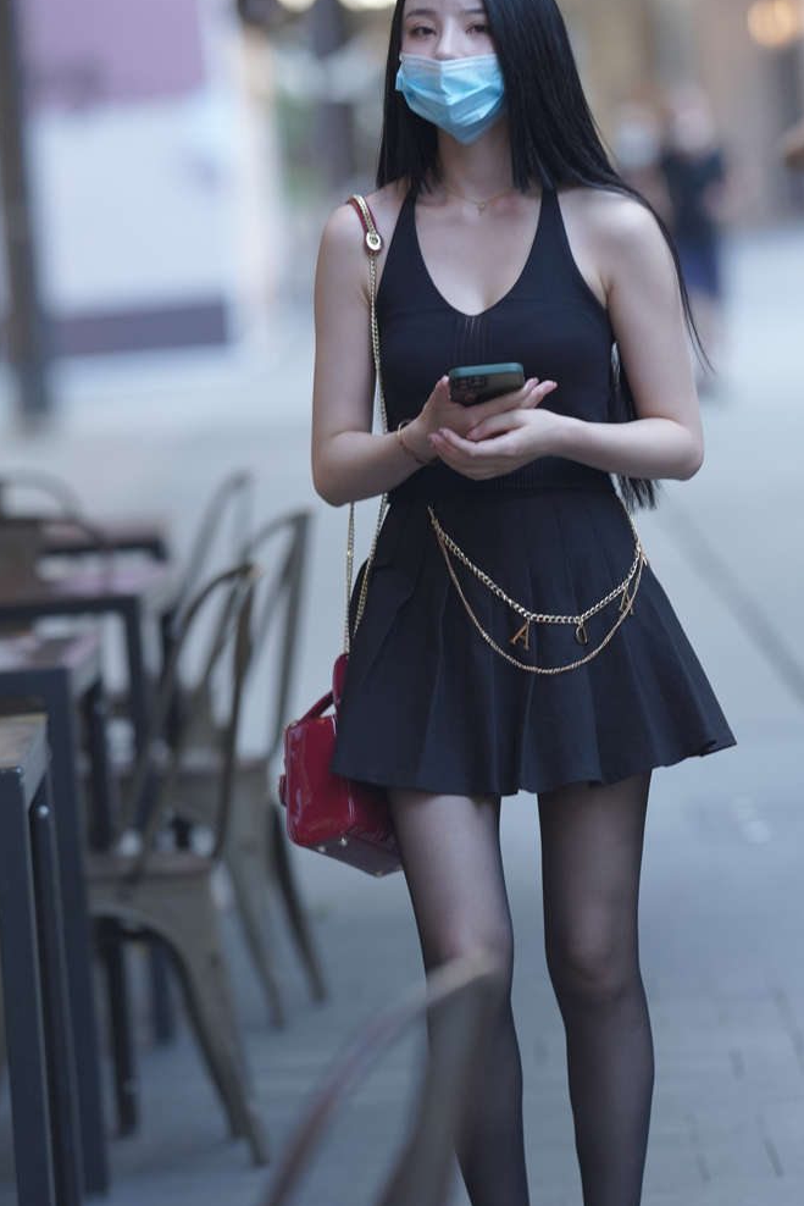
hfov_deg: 5.6
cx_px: 533
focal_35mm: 246
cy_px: 582
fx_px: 8237
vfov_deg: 8.4
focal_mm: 135
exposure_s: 1/320
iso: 500
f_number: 2.2
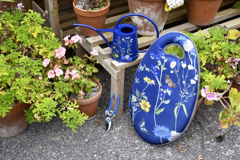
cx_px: 120
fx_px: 387
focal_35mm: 58
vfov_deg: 23.4
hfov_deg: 34.5
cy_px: 80
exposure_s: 1/40
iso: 125
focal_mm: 58
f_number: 11
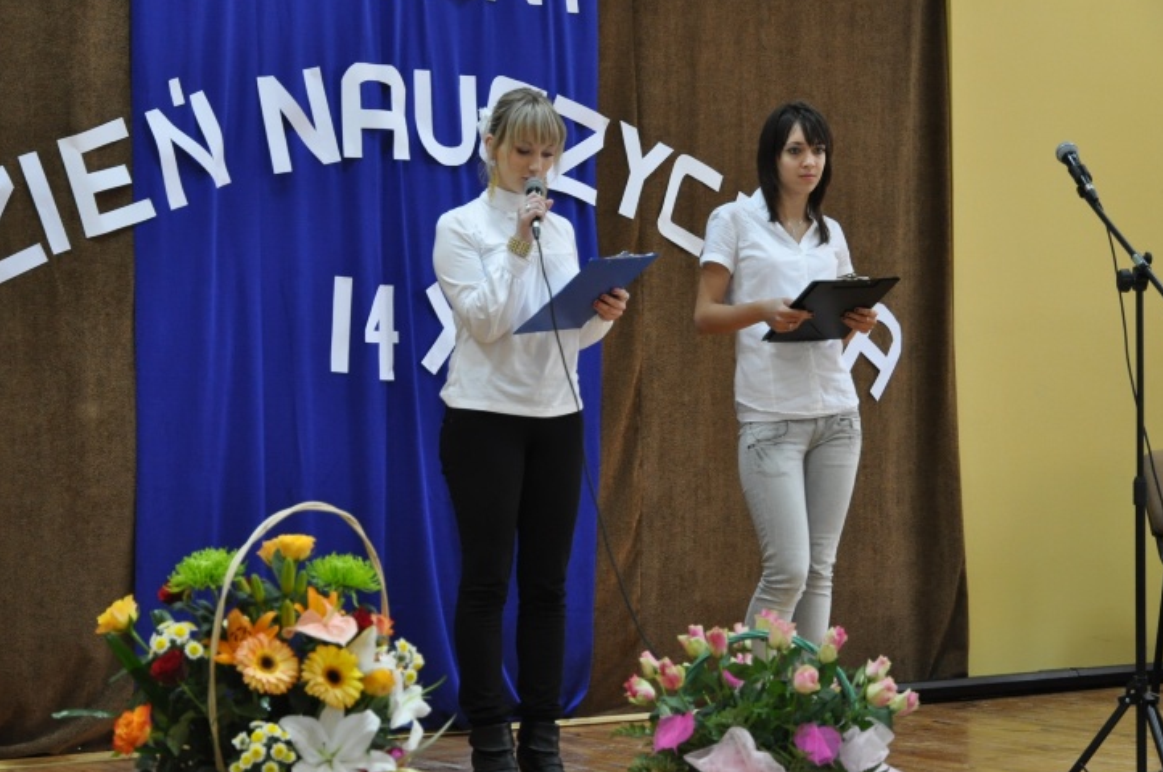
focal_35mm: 83
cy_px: 413
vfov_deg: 16.4
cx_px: 539
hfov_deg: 24.5
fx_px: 2678
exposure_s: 1/25
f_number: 5
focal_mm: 50
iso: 1000
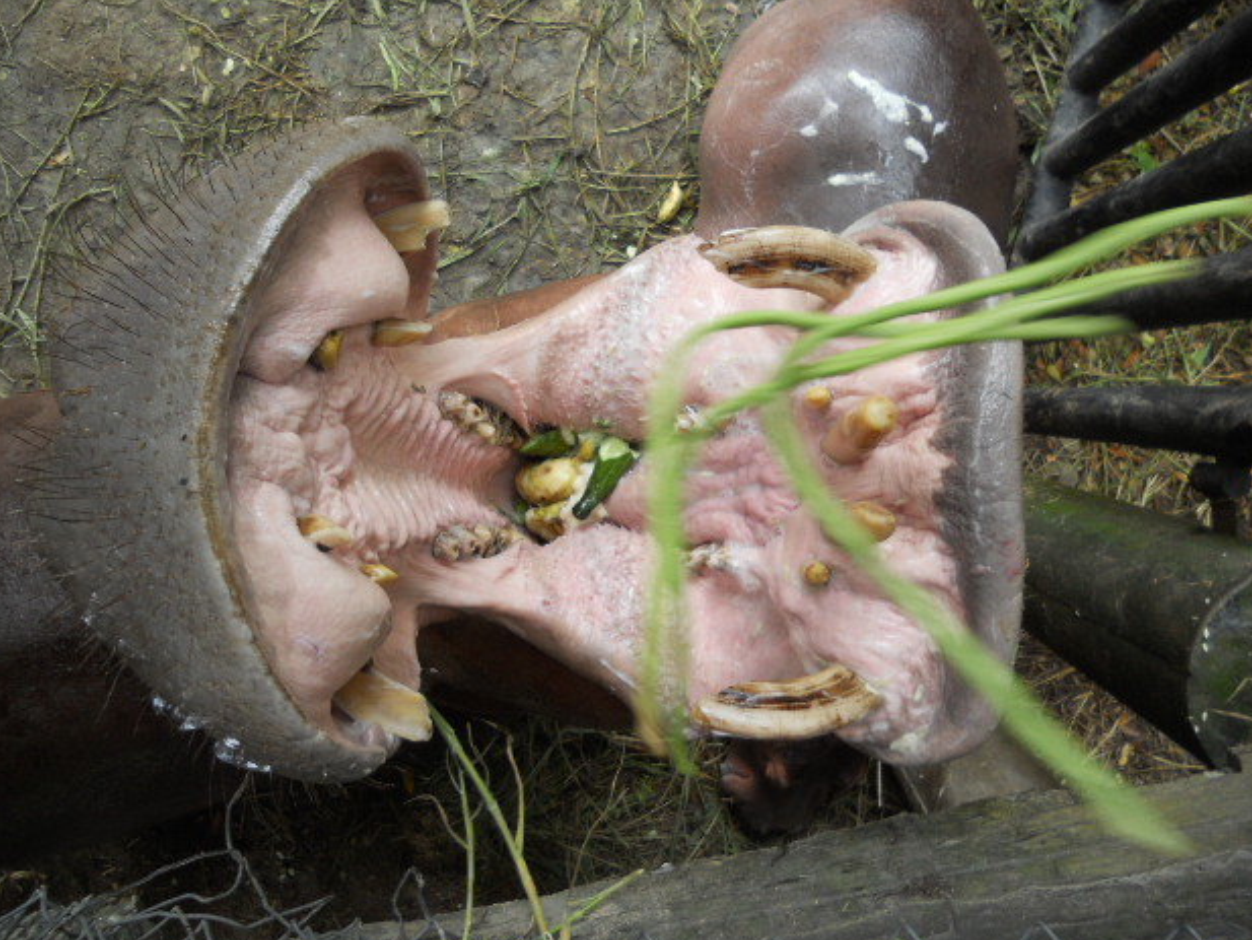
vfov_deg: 49.8
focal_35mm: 28
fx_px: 1013
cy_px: 481
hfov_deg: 63.4
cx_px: 641
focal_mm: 4.9
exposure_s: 1/100
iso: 80
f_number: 3.2
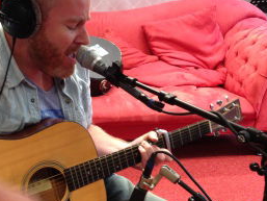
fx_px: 494
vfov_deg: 22.9
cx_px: 87
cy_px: 119
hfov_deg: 30.0
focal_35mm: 64
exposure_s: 1/20
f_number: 2.4
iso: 100
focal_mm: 4.12
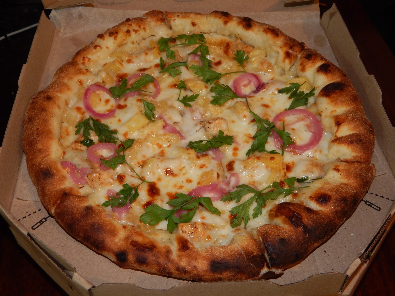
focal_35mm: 34
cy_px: 148
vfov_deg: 41.8
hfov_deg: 54.0
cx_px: 198
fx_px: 388
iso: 200
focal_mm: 6.1
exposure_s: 1/30
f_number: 3.3
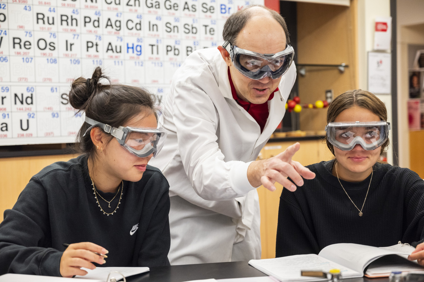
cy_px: 141
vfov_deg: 28.1
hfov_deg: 41.1
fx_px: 565
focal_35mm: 48
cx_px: 212
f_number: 4
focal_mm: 48
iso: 3200
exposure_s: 1/160
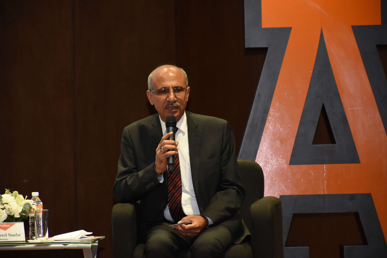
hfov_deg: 9.8
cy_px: 129
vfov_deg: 6.5
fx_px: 2258
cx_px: 194
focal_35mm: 210
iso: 1000
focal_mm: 140
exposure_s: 1/60
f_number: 5.6
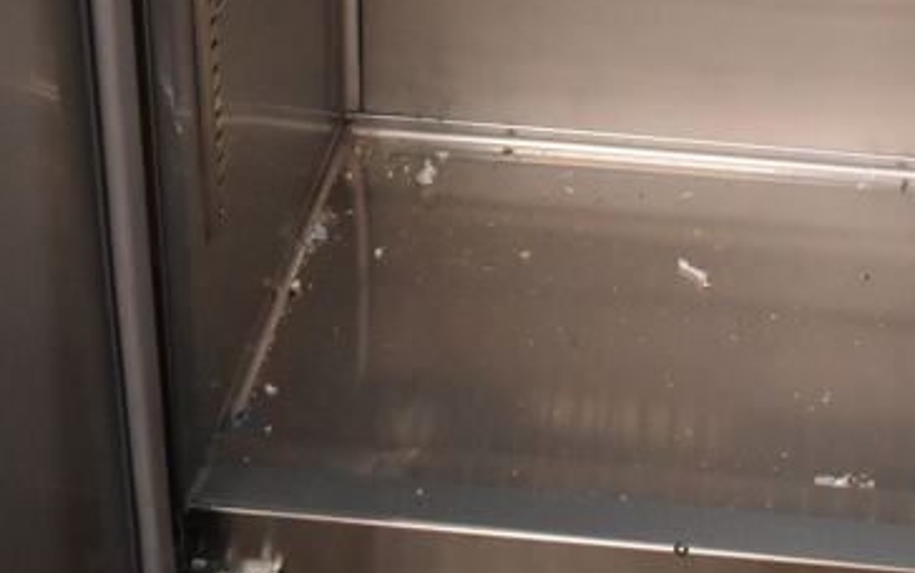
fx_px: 1722
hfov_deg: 29.3
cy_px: -235
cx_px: 696
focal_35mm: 69
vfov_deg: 17.4
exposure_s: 1/125
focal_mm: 18
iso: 4000
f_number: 3.5
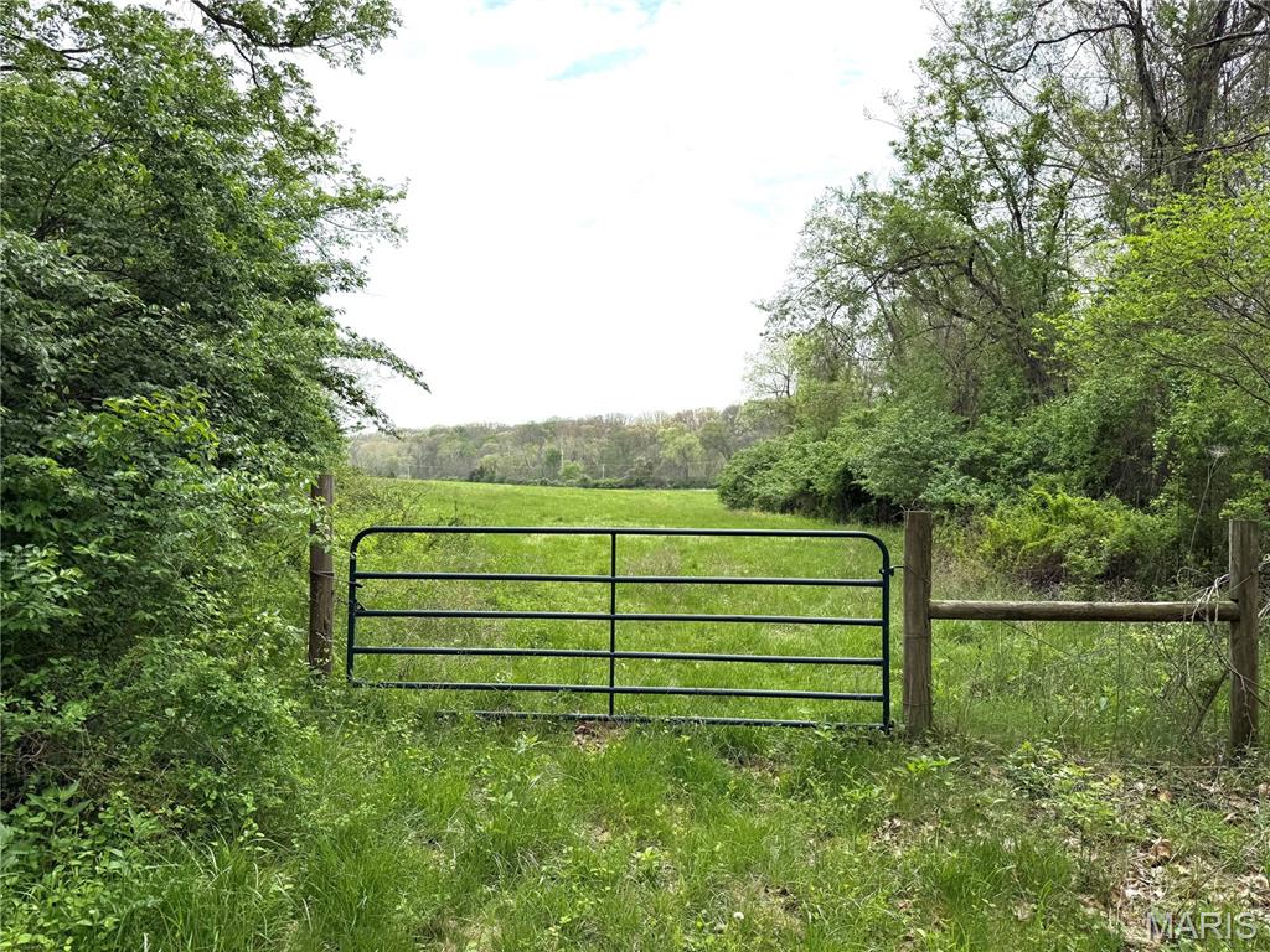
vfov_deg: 56.8
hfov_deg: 71.6
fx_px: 881
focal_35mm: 24
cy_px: 476
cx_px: 635
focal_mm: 6.76
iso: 80
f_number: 1.78
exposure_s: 1/6711
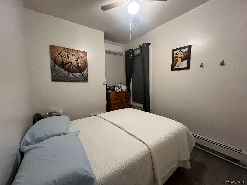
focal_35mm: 13
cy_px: 92
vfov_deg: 89.9
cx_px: 124
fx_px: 93
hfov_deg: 106.2
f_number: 1.8
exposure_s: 1/60
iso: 500
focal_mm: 1.57
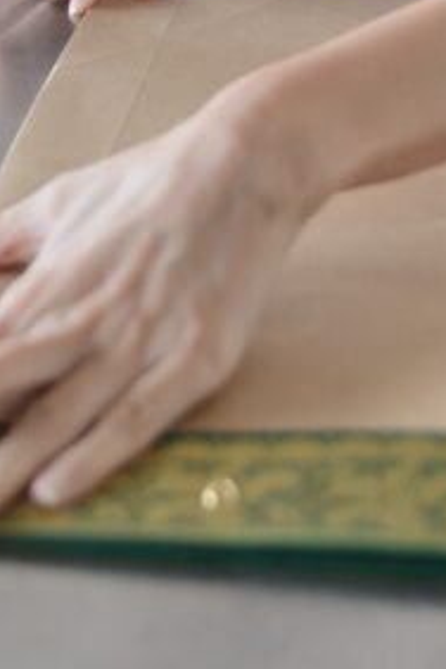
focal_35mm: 108
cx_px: 346
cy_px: -261
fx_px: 2007
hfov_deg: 12.6
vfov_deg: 17.5
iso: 1000
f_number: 3.2
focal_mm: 38
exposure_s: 1/100
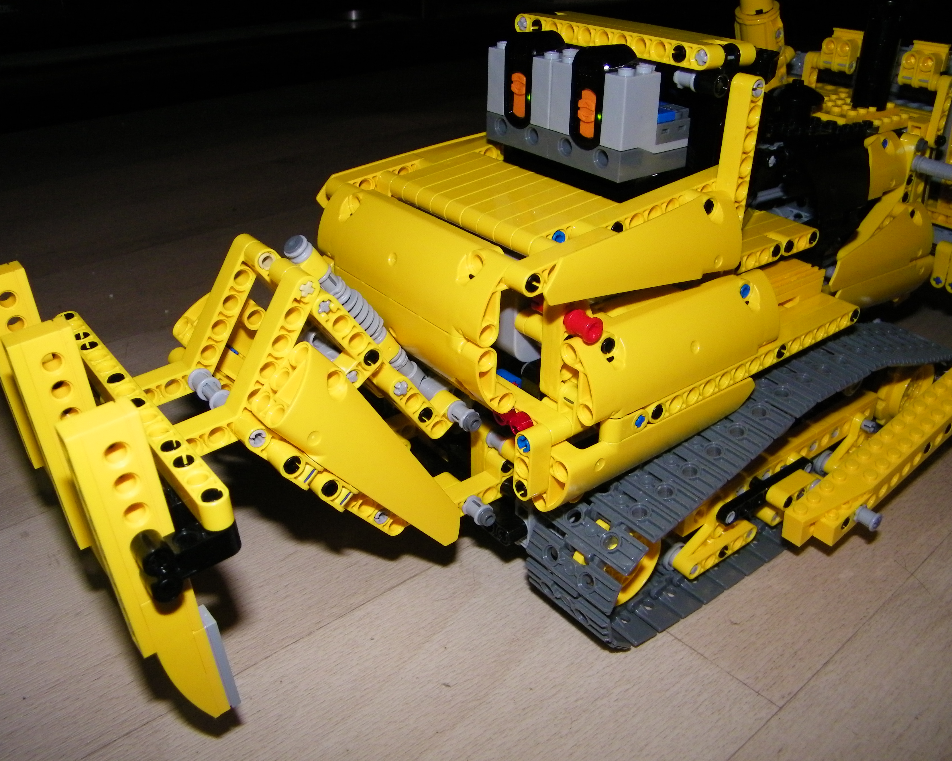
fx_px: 845
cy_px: 374
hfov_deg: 58.8
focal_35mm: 30
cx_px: 462
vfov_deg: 48.5
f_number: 3.5
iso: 200
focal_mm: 5
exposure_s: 1/30
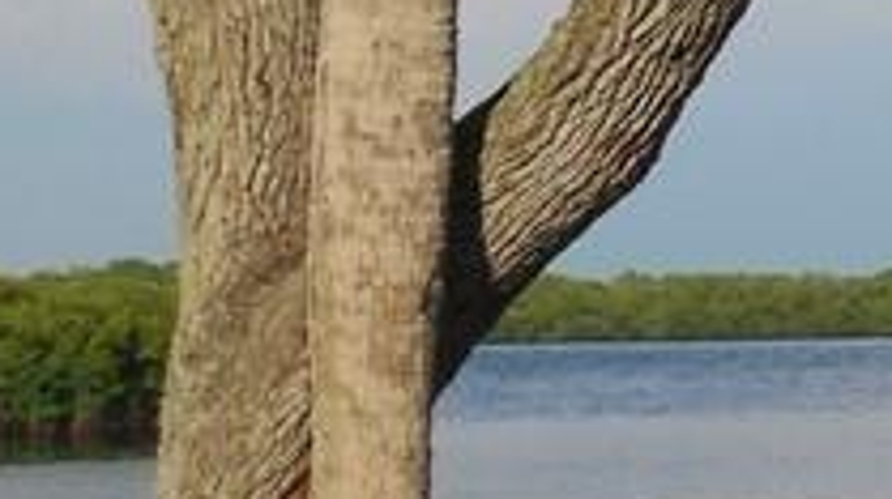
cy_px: -90
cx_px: 1933
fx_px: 4796
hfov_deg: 9.7
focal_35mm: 203
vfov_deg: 5.9
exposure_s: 1/1250
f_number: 4.2
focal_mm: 6.8
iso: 125
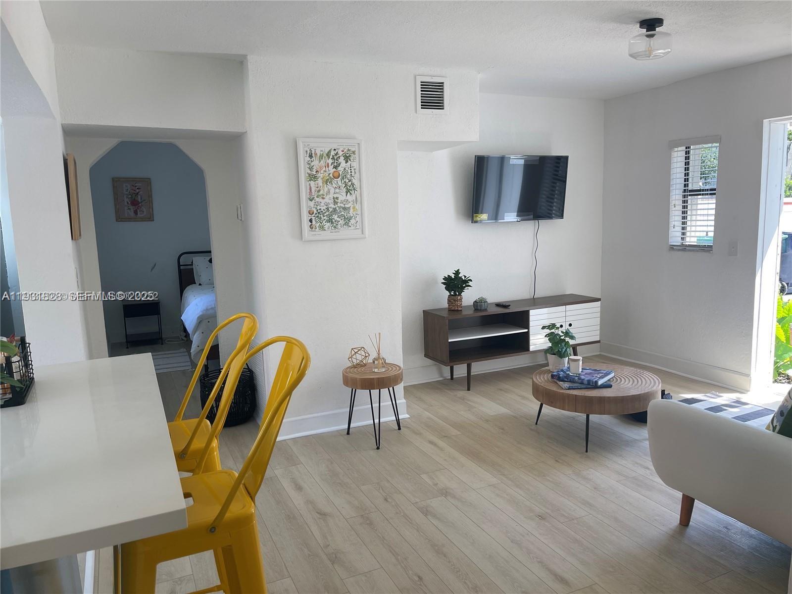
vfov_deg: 53.1
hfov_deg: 67.3
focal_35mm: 26
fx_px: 595
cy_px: 297
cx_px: 396
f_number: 1.6
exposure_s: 1/125
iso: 32
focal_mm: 5.1
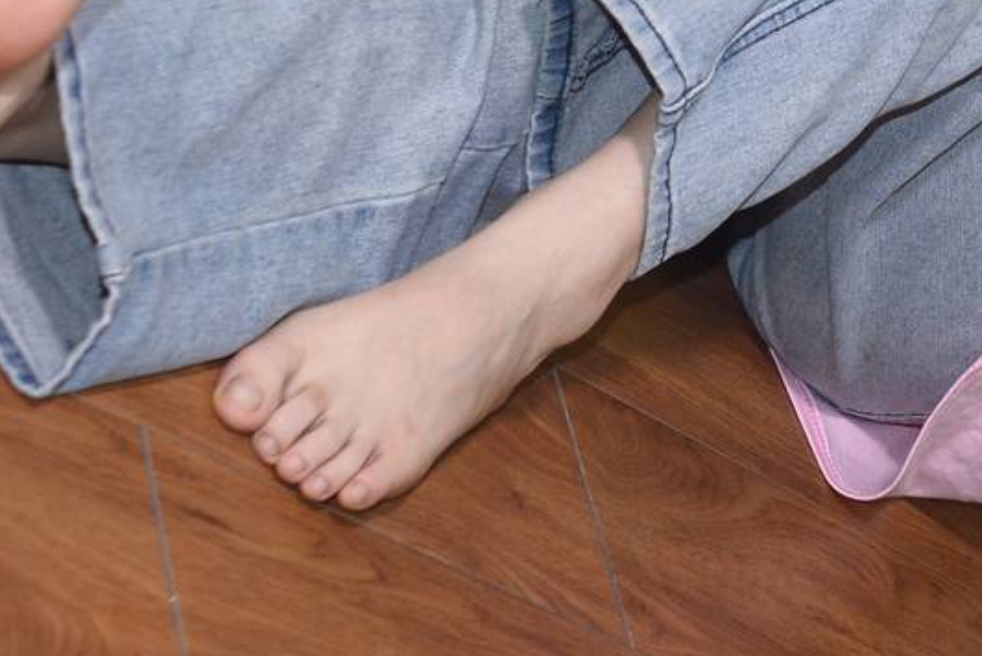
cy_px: -325
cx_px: 1121
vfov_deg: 10.4
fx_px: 3492
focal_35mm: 128
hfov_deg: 15.5
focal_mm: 35
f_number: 5
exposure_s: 1/125
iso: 500
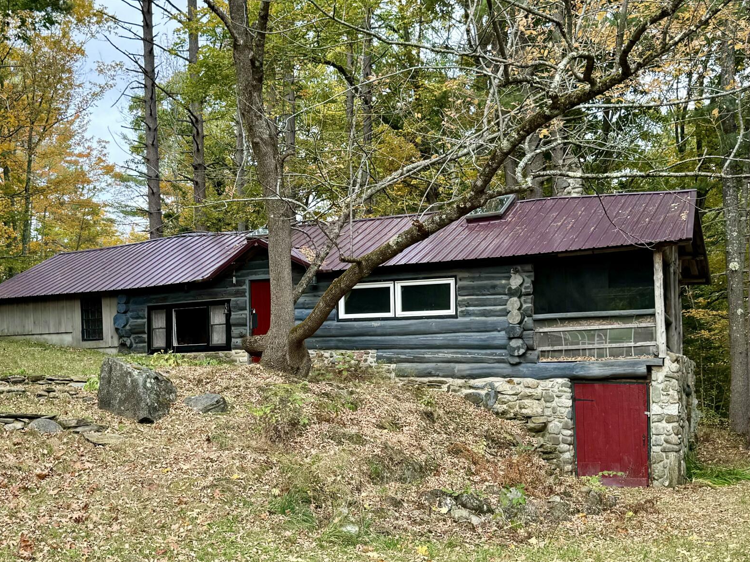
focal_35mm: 46
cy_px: 354
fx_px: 997
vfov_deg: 31.4
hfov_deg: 40.5
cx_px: 226
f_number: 1.78
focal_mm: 6.76
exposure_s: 1/260
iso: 64
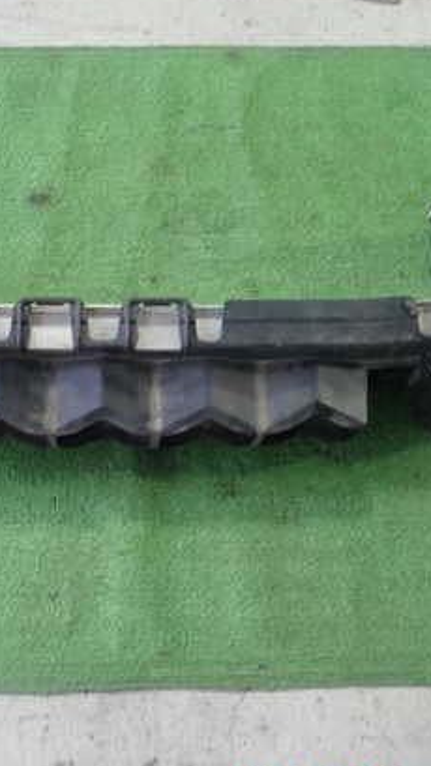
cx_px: 101
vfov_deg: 50.5
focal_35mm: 40
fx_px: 813
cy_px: 393
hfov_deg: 29.2
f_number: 2
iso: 160
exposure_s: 1/60
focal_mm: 4.5
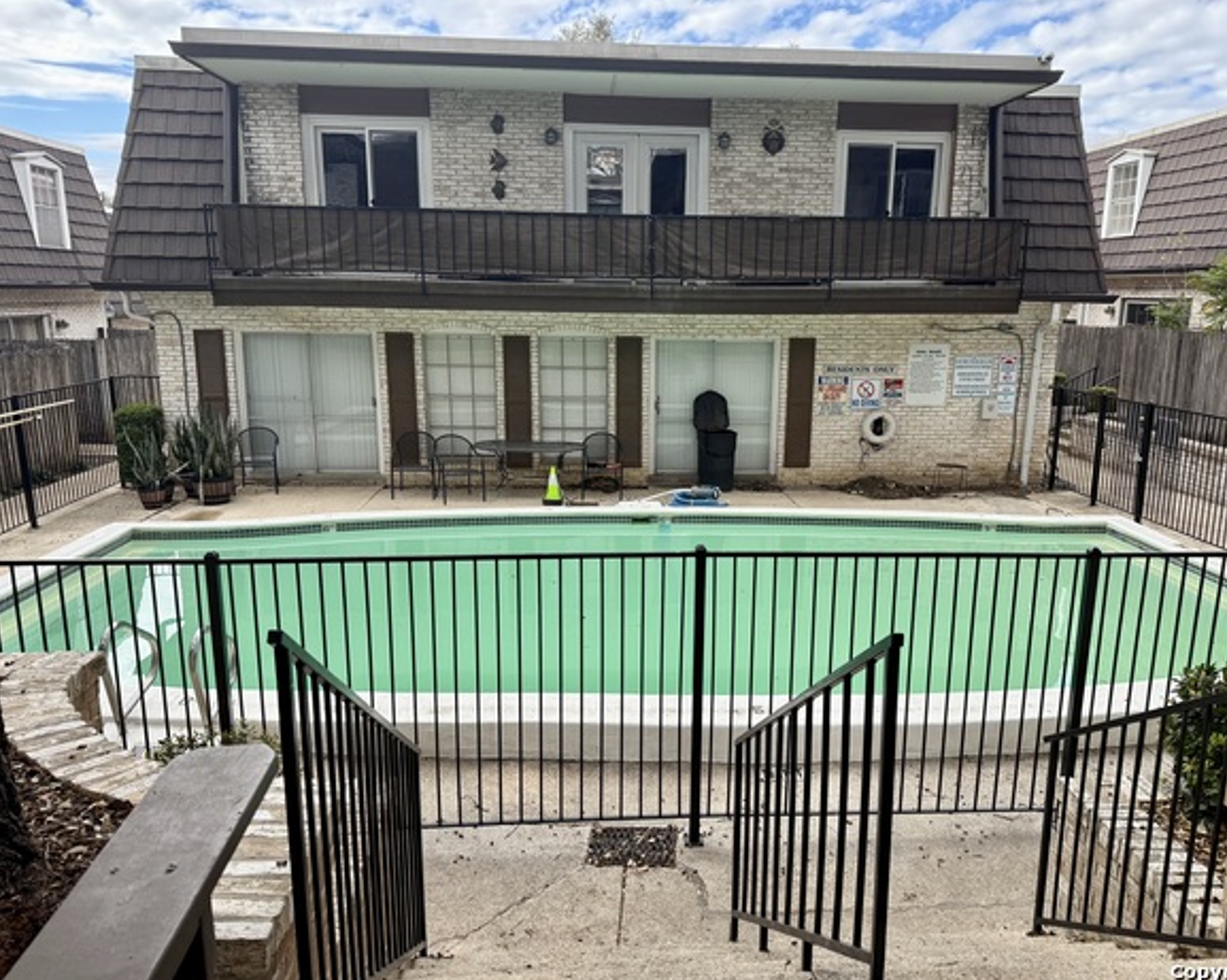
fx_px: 944
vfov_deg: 54.9
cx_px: 659
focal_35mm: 26
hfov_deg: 66.0
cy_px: 500
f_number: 1.78
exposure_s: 1/1464
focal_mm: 6.76
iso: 100
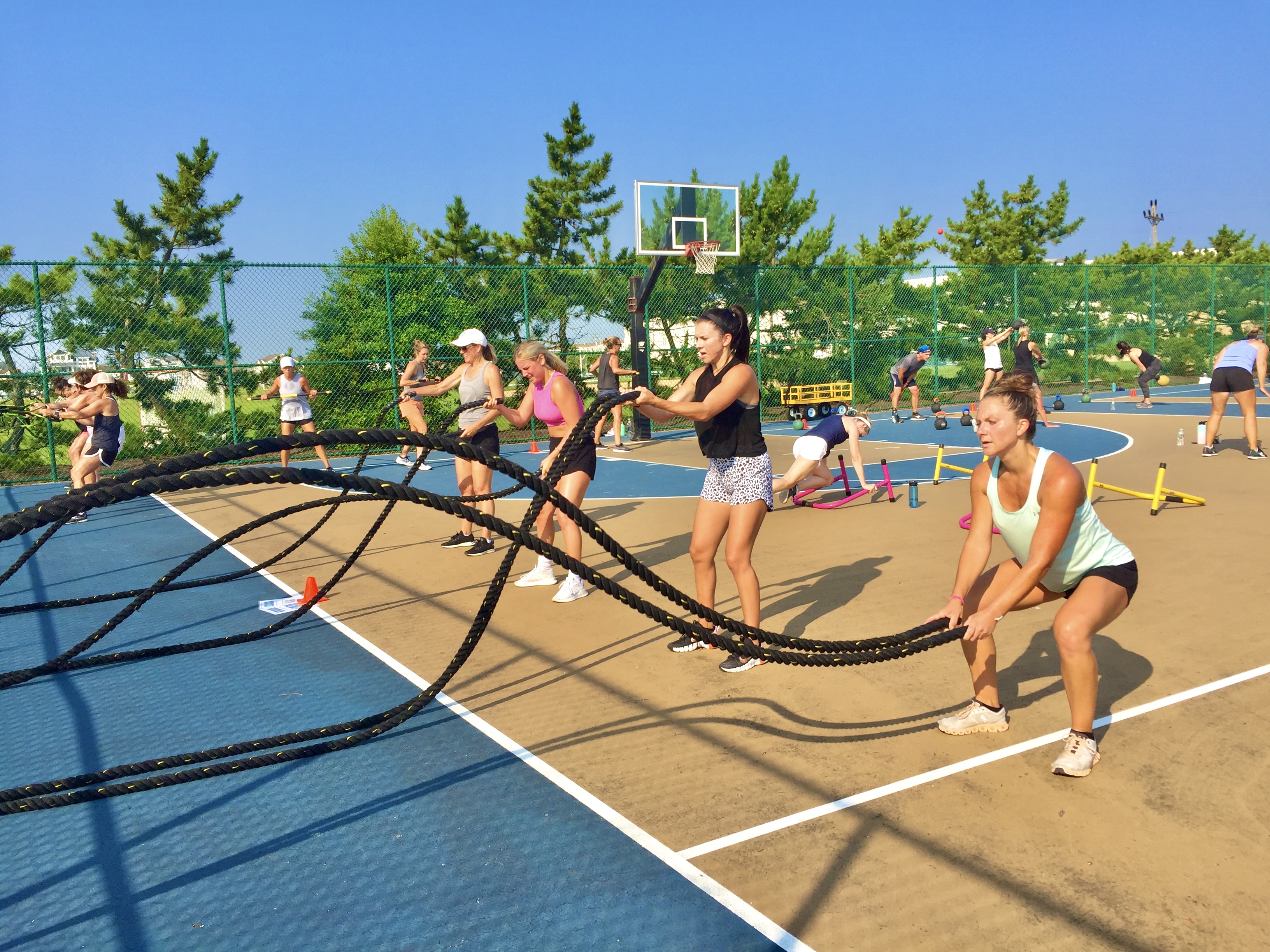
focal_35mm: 29
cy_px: 476
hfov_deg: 61.7
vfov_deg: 48.2
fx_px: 1064
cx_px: 635
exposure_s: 1/1582
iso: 32
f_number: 2.2
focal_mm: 4.15
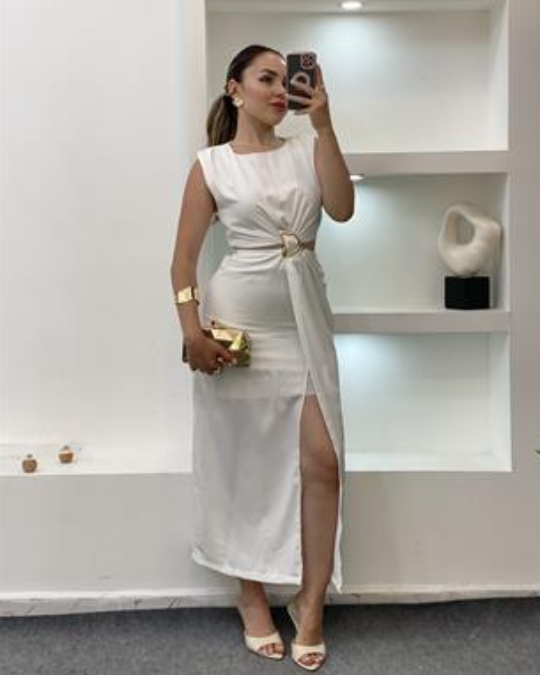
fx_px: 1098
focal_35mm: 55
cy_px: 352
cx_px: 271
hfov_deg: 27.6
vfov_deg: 34.1
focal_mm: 6
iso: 50
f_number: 2
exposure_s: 1/100
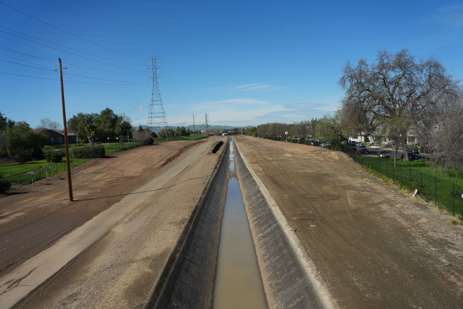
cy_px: 154
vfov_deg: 46.4
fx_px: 360
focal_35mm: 28
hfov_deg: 65.5
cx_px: 232
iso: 100
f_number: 6.3
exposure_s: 1/640
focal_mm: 28
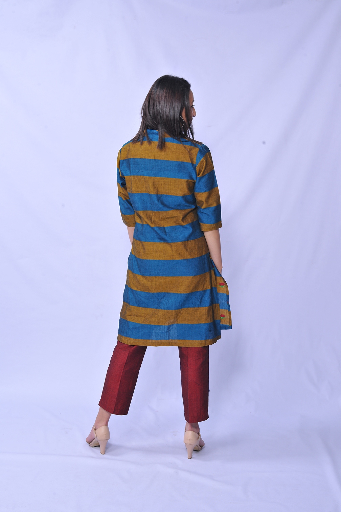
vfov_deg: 39.6
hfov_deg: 27.0
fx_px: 710
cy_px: 256
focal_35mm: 50
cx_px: 170
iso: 250
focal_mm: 50
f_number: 9
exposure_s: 1/125
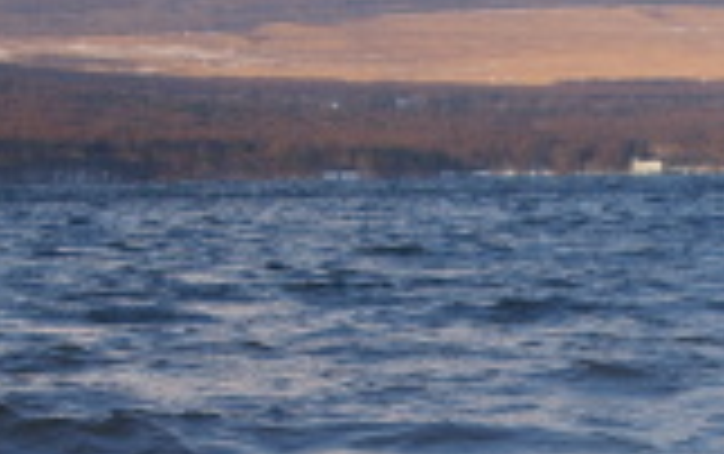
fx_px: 4207
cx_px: 562
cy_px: 474
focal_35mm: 213
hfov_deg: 9.8
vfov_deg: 6.2
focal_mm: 28
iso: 100
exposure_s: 1/50
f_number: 9
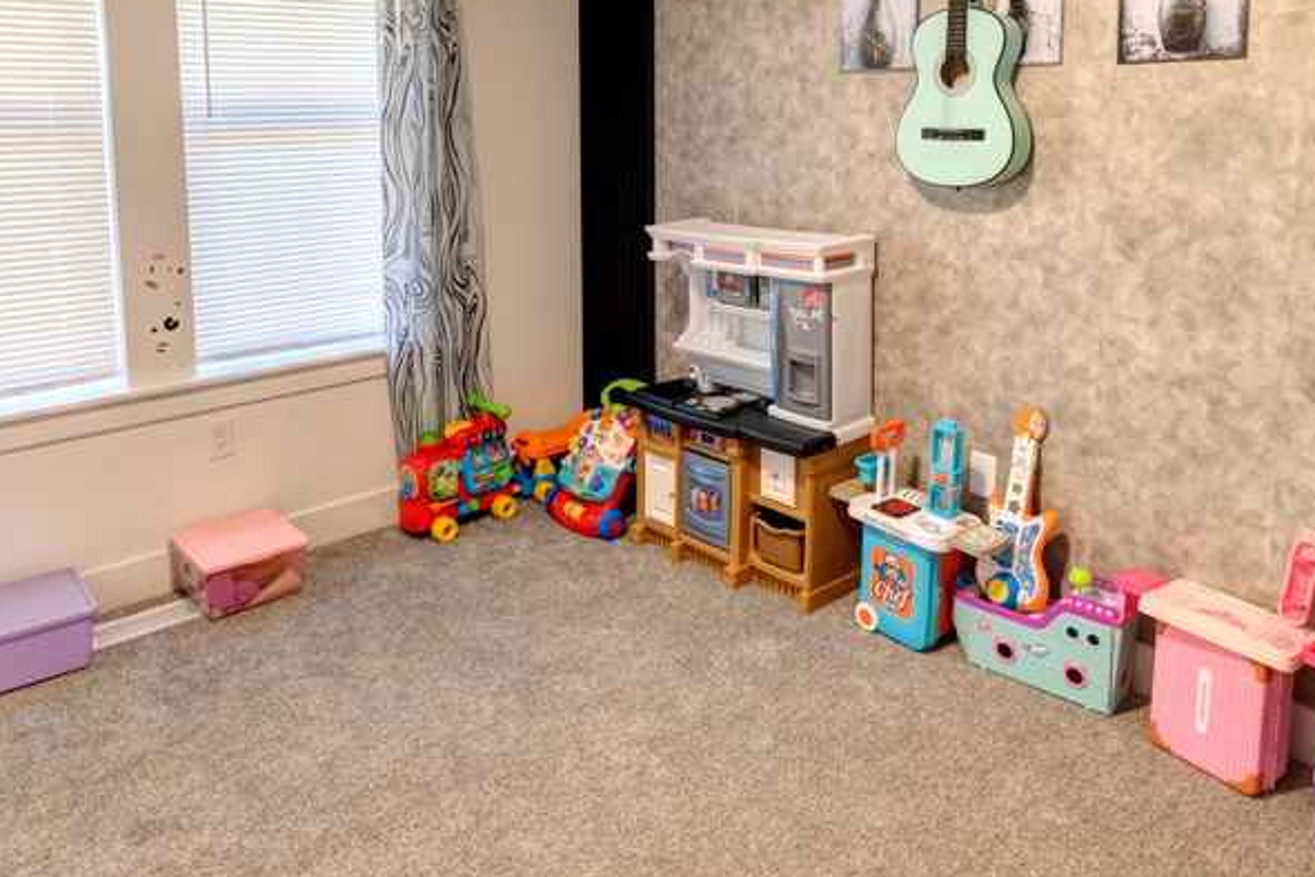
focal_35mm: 26
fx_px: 950
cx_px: 672
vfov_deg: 47.4
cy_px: 200
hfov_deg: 69.4
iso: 500
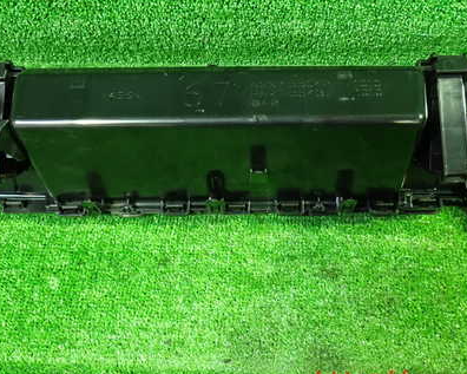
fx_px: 512
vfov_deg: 39.8
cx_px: 229
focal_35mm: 37
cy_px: 132
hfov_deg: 49.1
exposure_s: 1/30
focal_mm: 4.5
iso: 800
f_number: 2
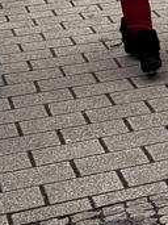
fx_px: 1166
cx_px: 789
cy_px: -75
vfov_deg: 10.7
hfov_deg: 6.0
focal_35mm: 180
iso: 80
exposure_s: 1/356
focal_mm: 6.76
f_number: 1.78
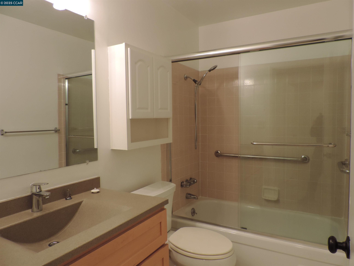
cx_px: 177
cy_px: 133
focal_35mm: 24
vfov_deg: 56.8
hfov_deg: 71.6
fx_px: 245
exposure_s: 1/30
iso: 125
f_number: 3
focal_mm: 4.3
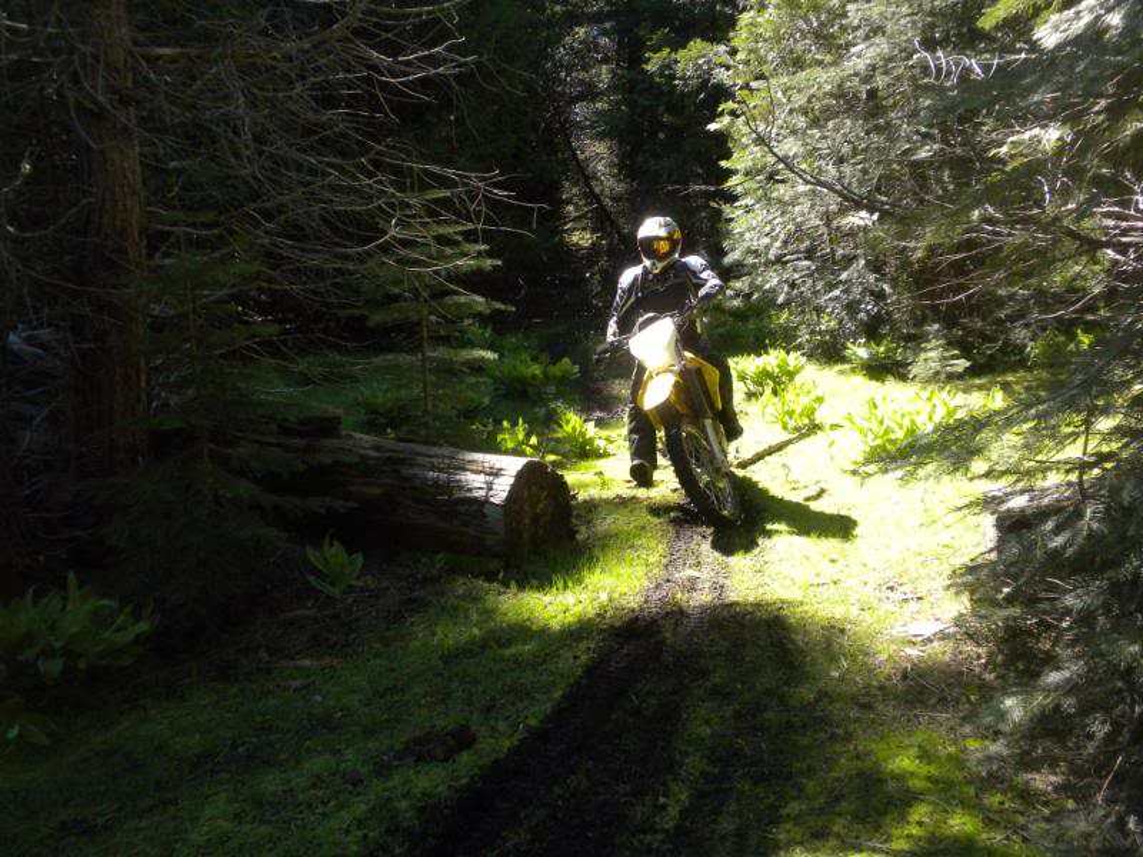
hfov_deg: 50.1
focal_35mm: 37
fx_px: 1222
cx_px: 572
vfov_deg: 38.7
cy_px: 428
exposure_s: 1/532
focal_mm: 6.6
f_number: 3.5
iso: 306
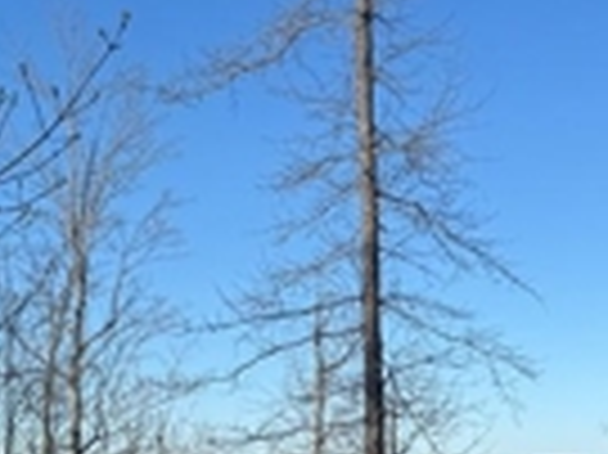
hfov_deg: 27.4
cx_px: 329
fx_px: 1246
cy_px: 467
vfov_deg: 20.0
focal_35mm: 71
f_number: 1.78
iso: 80
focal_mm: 6.76
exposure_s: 1/3597
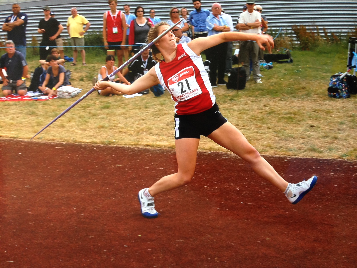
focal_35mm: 33
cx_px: 178
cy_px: 134
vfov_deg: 42.9
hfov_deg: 55.4
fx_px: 340
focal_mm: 4.12
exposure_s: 1/20
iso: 100
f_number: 2.4
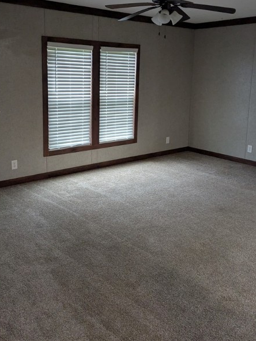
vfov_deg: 52.3
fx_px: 345
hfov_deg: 40.6
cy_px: 137
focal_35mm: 35
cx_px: 112
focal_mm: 4.38
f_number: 1.73
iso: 323
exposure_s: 1/120
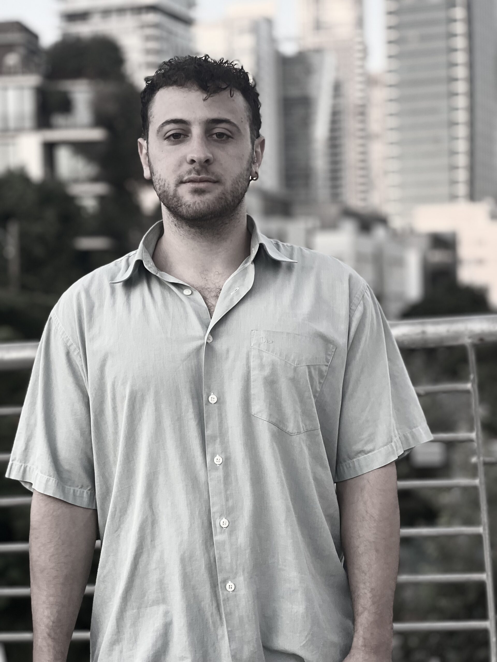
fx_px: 1474
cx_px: 248
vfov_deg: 25.3
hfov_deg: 19.1
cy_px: 331
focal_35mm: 77
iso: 80
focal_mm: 9
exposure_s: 1/121
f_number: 2.8
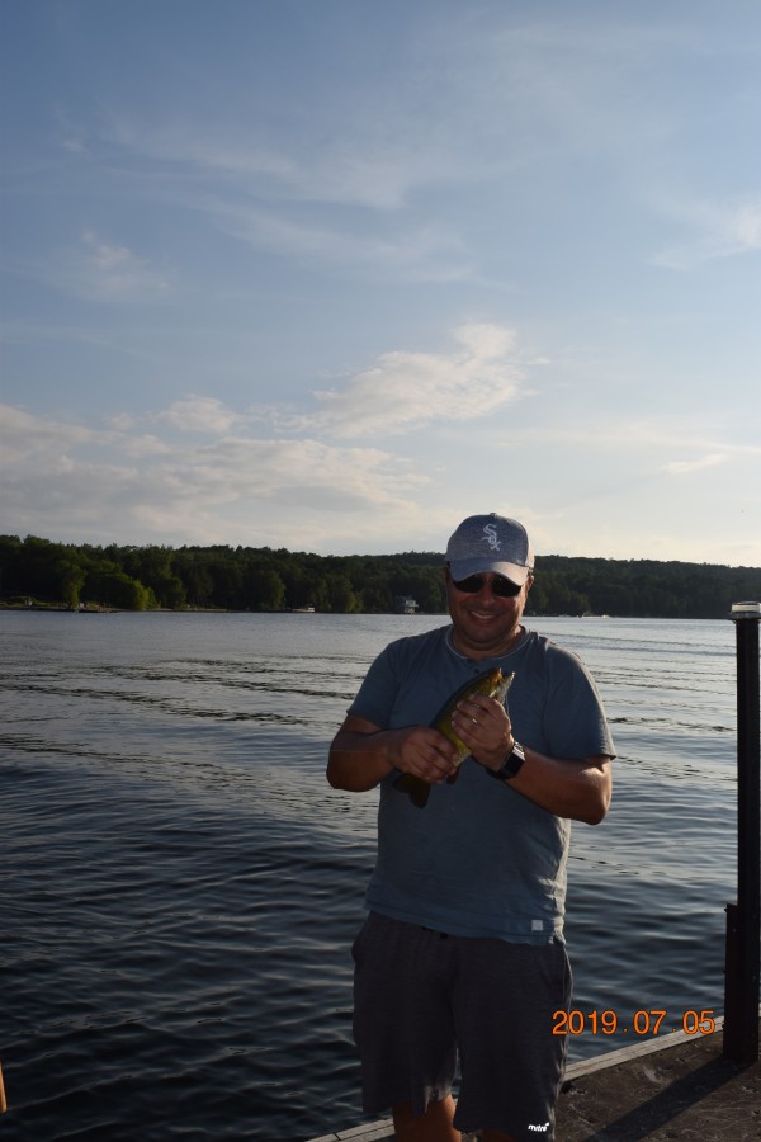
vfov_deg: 57.2
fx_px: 1046
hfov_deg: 40.0
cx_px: 380
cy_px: 571
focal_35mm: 33
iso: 100
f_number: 13
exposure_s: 1/200
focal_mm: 22
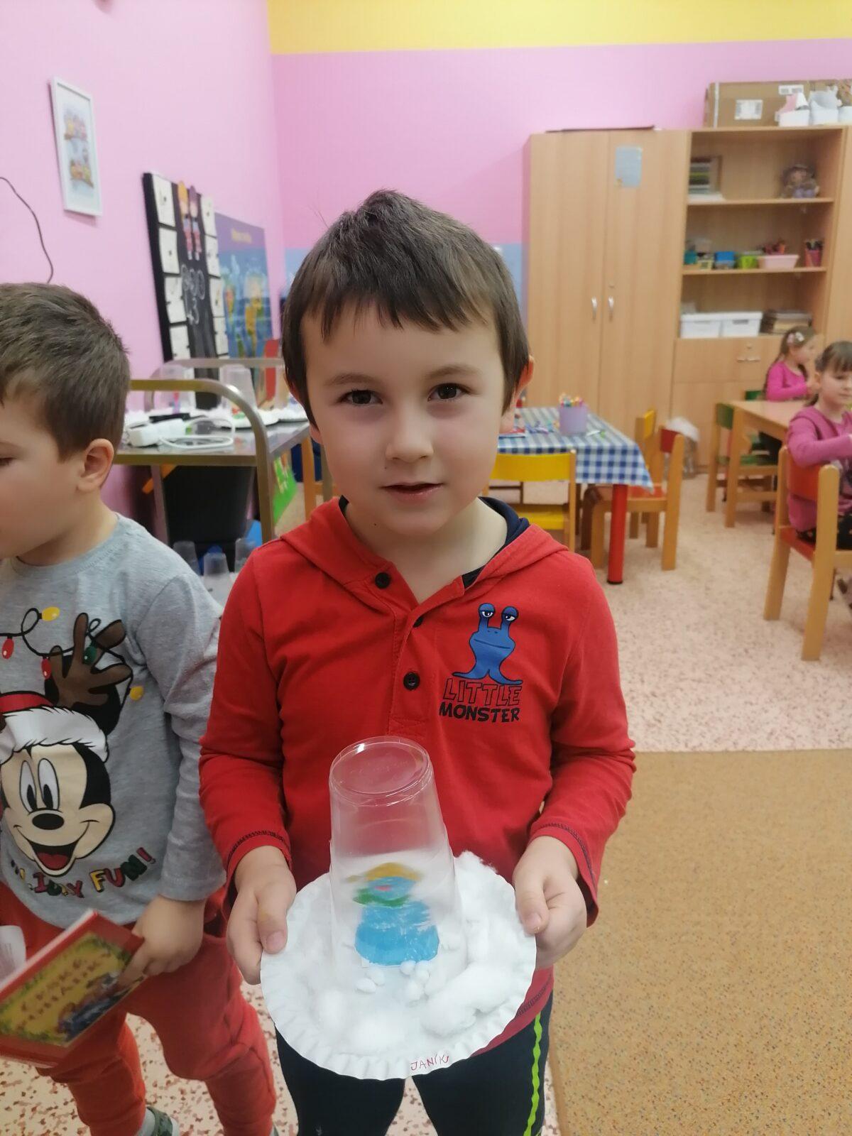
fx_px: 886
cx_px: 426
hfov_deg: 51.4
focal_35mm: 27
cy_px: 568
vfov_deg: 65.3
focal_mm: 4.75
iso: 125
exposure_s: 1/50
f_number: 1.8
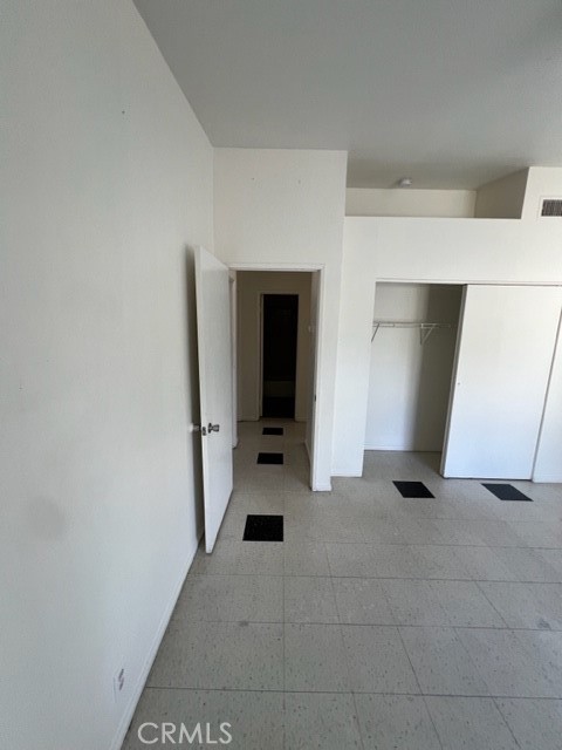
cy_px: 375
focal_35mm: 13
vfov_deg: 106.2
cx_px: 281
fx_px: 281
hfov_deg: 89.9
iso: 125
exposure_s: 1/99
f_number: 1.8
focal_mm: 1.57
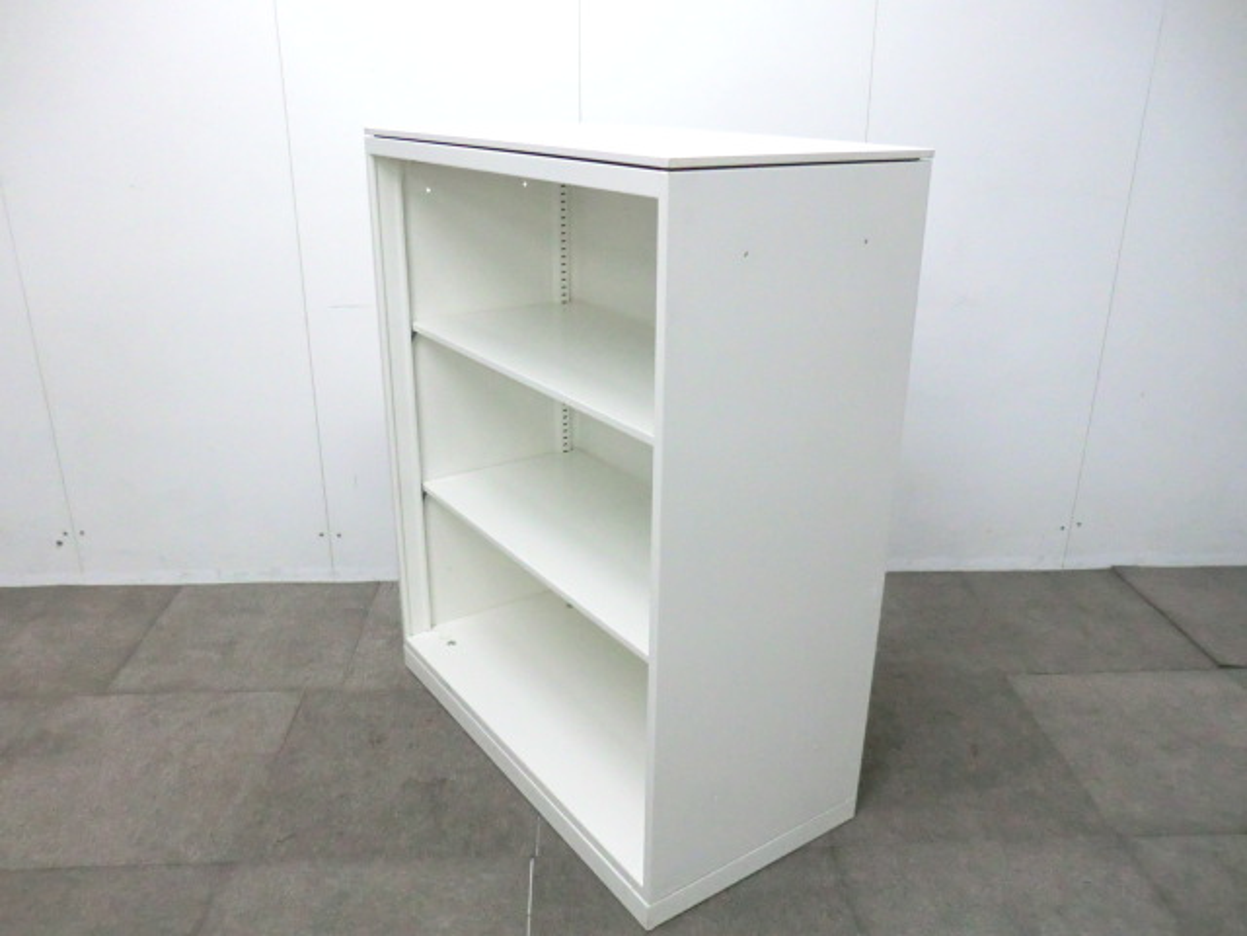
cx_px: 624
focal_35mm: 27
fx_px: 973
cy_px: 468
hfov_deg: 65.3
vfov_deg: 51.4
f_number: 3.2
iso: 640
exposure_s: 1/60
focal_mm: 4.9
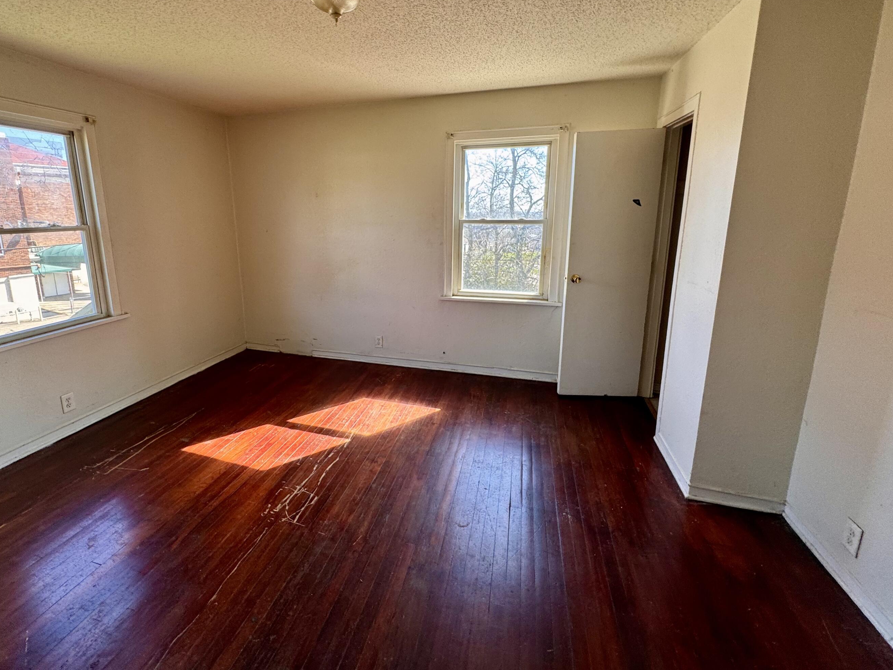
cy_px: 291
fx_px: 413
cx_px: 398
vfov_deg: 77.7
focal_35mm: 16
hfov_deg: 94.1
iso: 64
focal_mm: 2.22
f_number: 2.2
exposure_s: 1/99
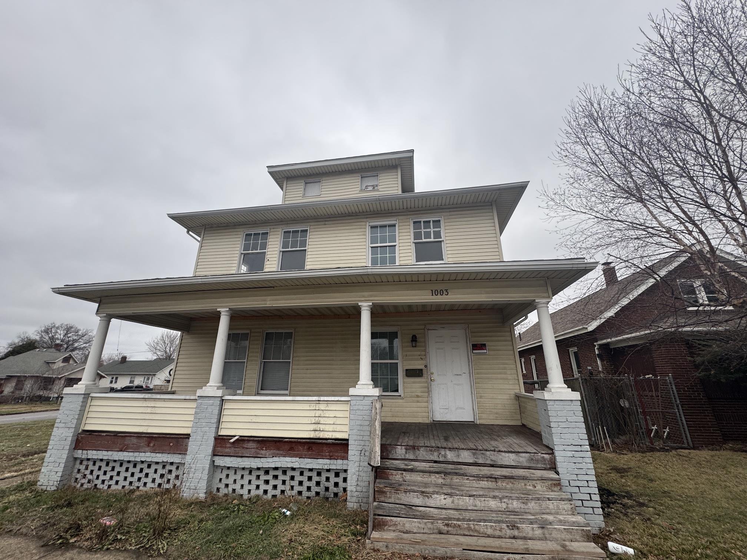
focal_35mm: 14
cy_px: 280
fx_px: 302
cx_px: 374
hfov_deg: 102.1
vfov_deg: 85.7
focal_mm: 2.22
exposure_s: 1/99
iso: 50
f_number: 2.2
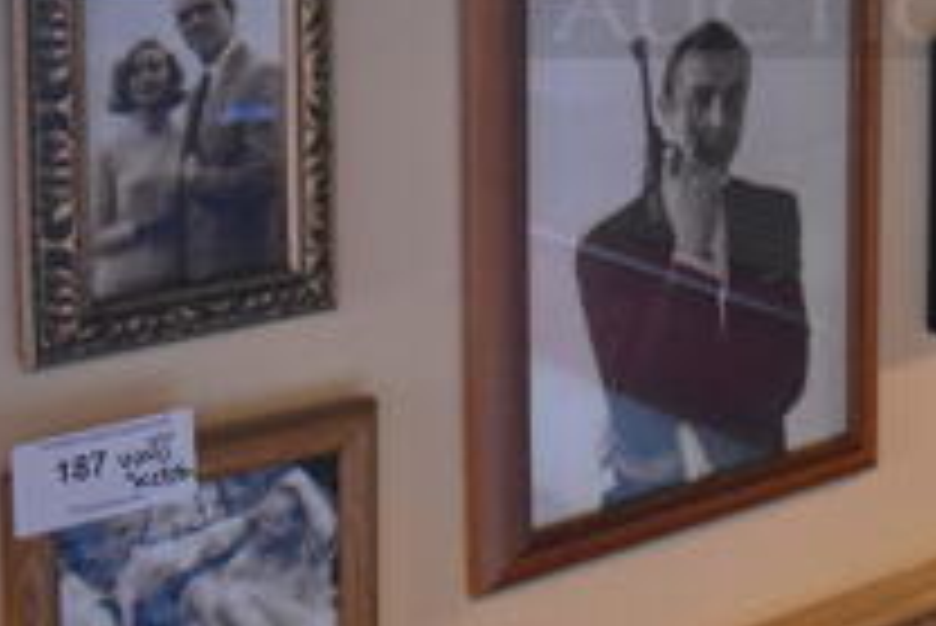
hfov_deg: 24.0
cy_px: -180
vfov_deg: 16.4
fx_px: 2055
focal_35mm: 79
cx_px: 1026
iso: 4000
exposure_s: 1/125
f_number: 3.5
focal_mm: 18
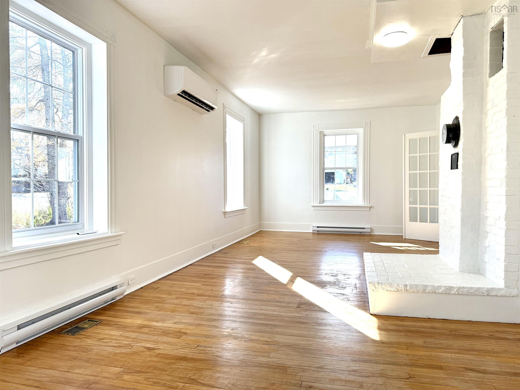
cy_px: 195
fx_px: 361
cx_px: 260
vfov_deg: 56.8
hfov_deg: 71.6
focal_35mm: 24
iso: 100
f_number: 1.78
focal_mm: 6.76
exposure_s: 1/491
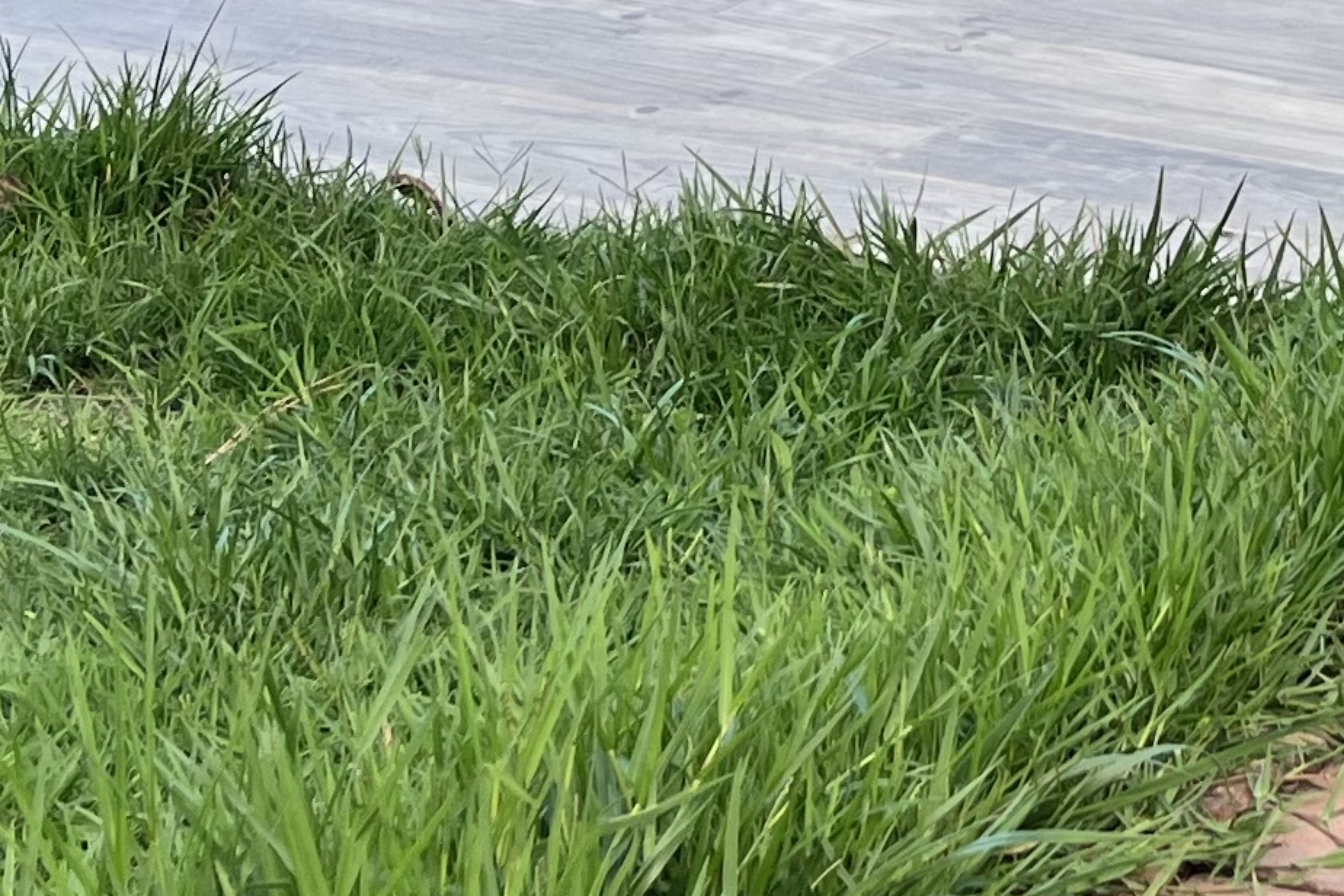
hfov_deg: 17.2
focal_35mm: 118
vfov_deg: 11.0
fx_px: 4405
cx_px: 1130
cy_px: -609
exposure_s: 1/571
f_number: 1.6
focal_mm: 5.1
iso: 50
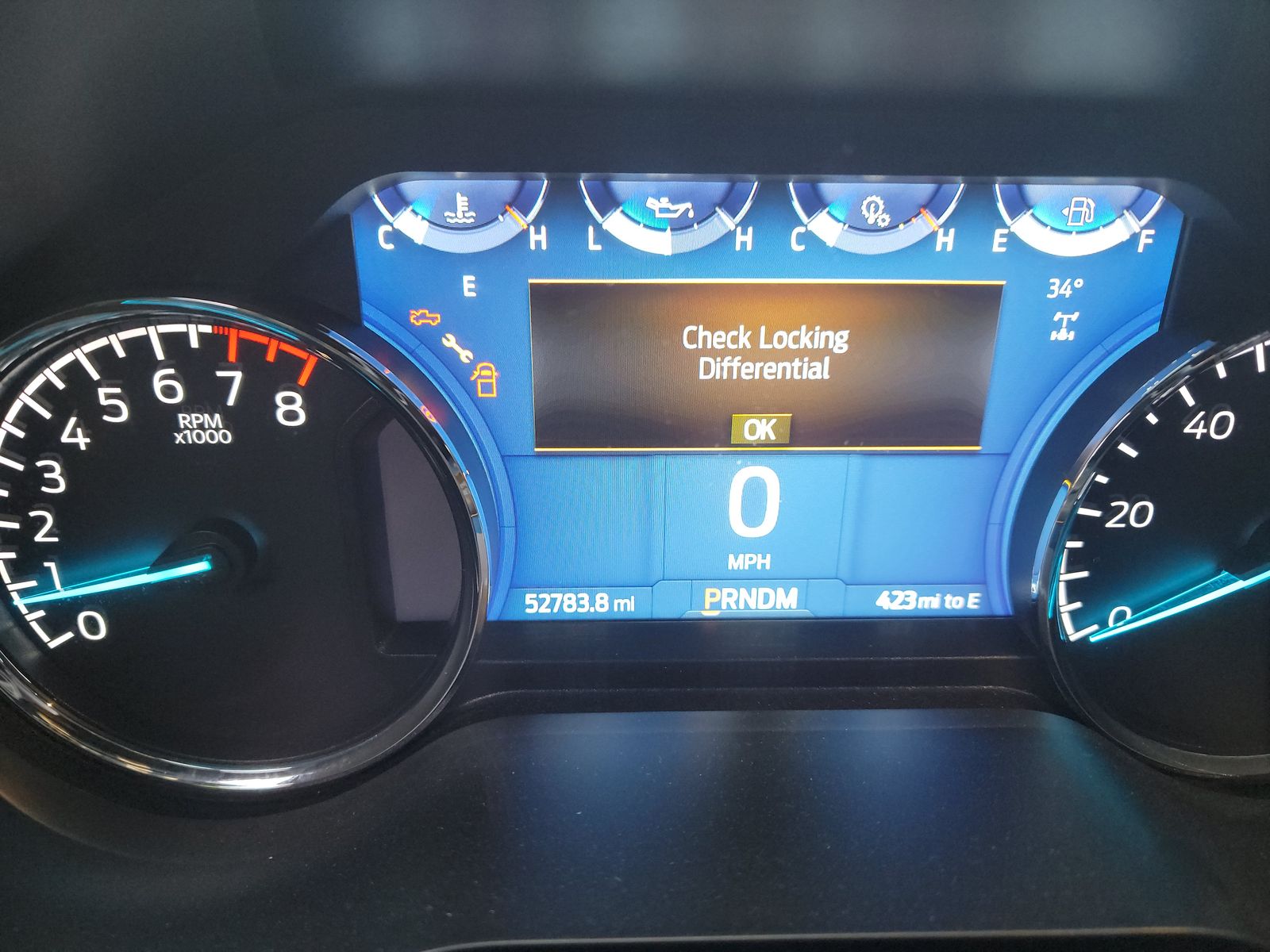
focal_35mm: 24
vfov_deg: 56.8
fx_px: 881
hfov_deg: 71.6
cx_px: 635
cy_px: 476
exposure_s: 1/59
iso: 775
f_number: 1.8
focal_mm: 6.7
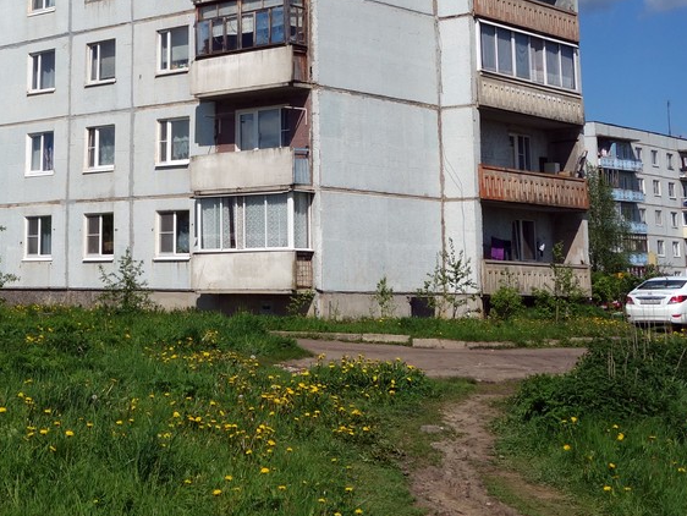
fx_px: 1330
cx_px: 130
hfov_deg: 28.3
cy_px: 29
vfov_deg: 21.3
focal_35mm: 67
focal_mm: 10.4
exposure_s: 1/800
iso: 125
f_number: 7.1
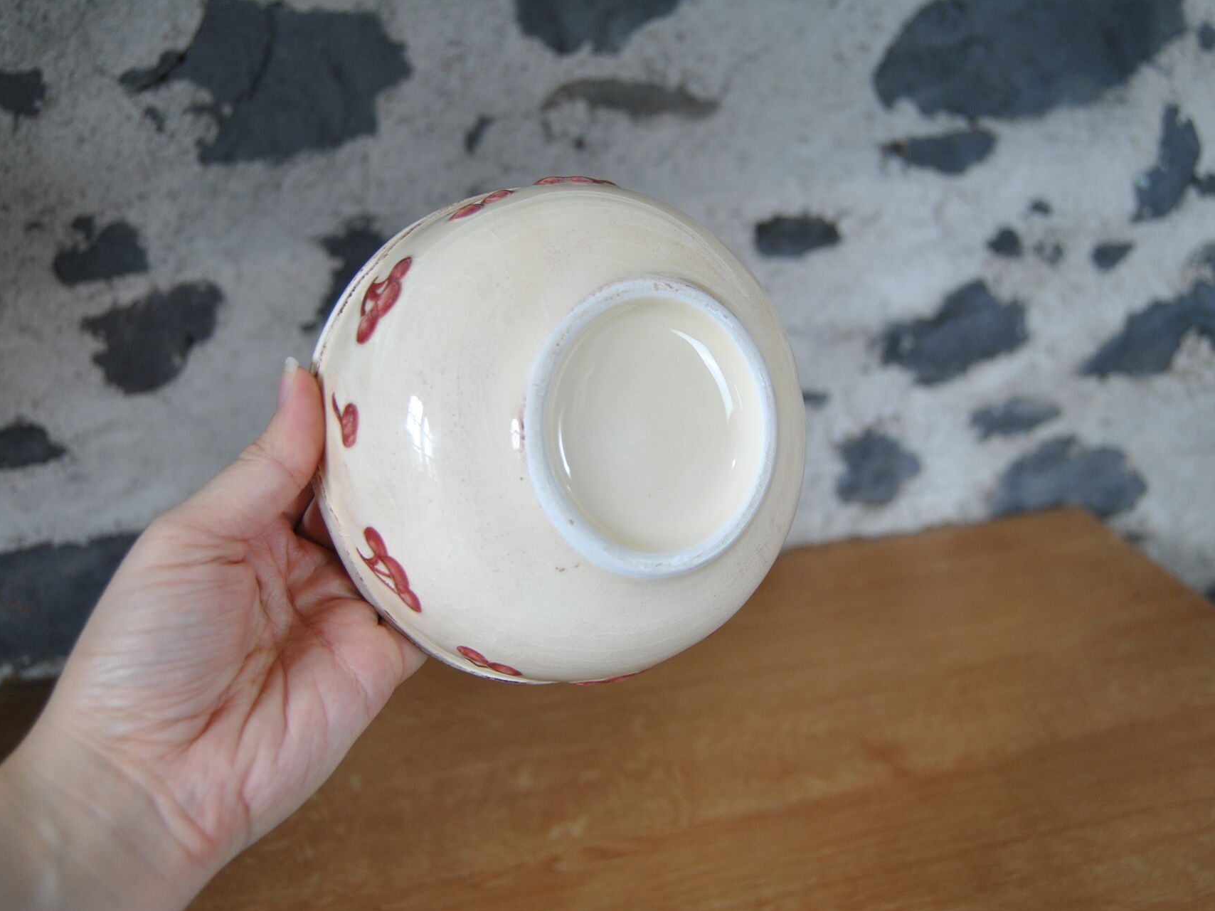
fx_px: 1264
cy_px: 459
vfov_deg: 39.7
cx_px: 629
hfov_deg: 51.3
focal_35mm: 36
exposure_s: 1/30
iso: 250
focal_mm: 22
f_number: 3.5
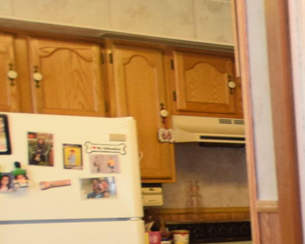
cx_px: 617
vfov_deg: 17.7
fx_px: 740
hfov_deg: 17.0
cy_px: 303
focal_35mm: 82
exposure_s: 1/60
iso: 1100
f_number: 3.5
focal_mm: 10
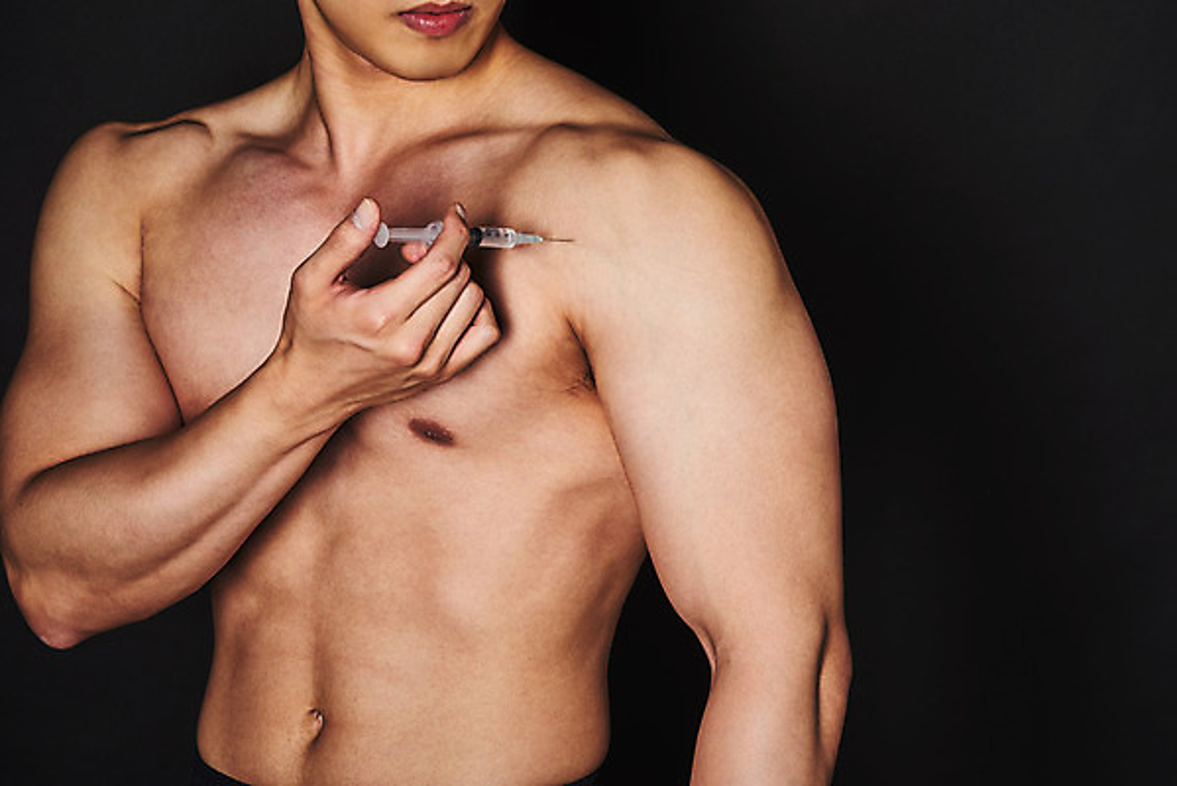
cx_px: 588
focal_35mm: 105
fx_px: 3434
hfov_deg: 19.4
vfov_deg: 13.1
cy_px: 393
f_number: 22
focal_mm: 105
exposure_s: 1/125
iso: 100
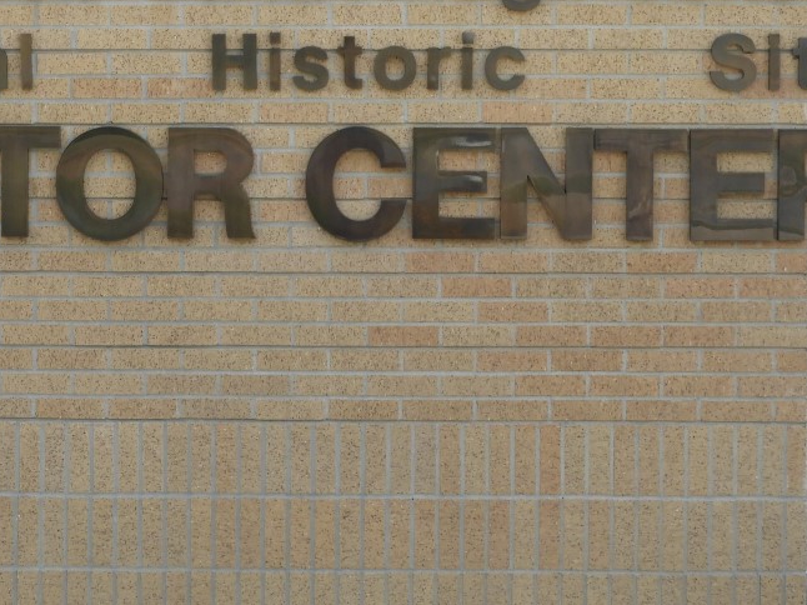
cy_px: 84
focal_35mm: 145
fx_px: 3379
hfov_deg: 13.6
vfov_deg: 10.2
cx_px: 167
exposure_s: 1/200
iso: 100
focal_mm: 11.6
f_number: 4.2
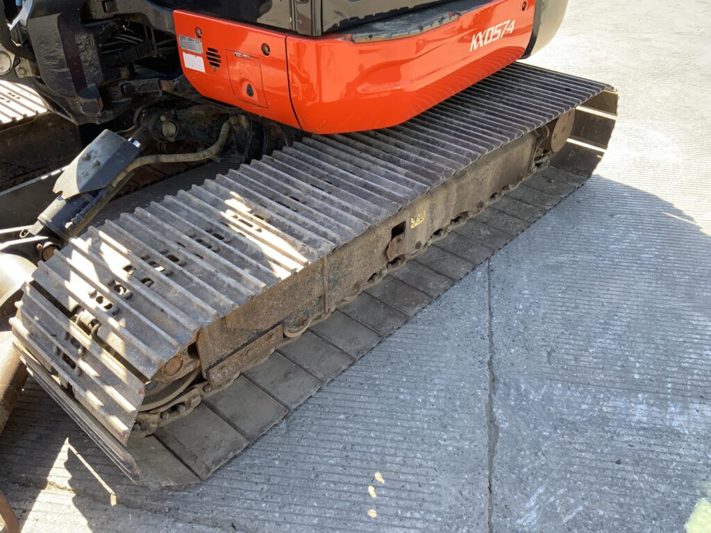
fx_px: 596
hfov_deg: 61.7
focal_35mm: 29
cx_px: 356
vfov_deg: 48.2
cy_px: 266
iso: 16
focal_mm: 3
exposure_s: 1/142
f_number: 1.8
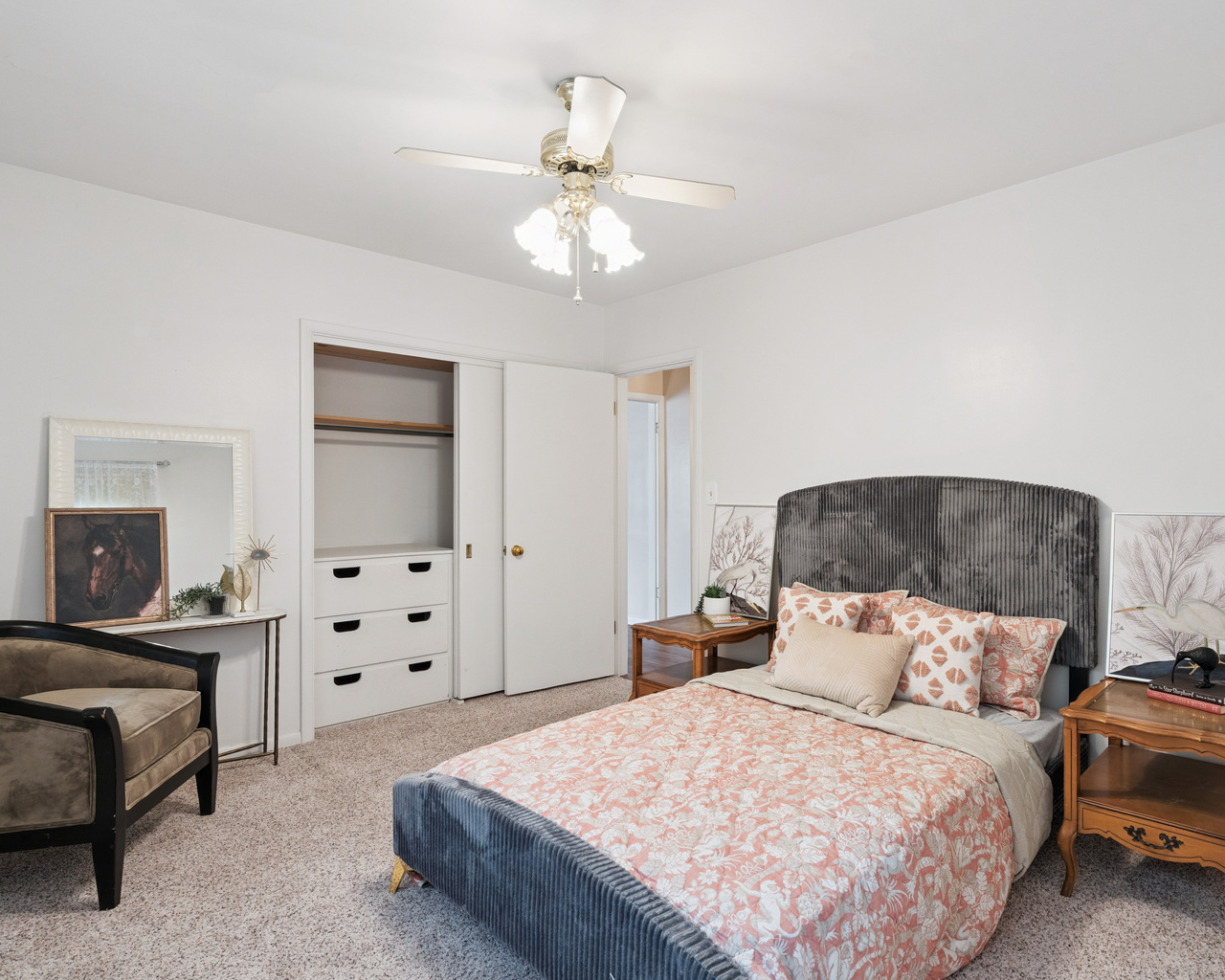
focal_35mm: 19
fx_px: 689
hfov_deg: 82.7
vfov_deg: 70.8
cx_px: 708
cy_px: 510
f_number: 9
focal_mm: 16
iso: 500
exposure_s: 1/8
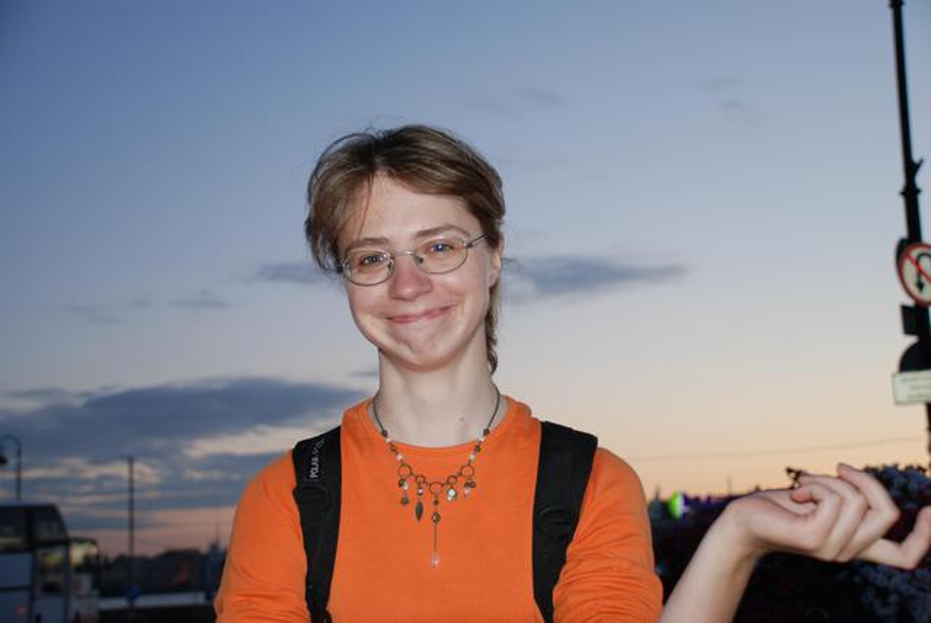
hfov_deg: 37.8
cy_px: 312
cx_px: 466
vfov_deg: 25.8
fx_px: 1359
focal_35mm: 52
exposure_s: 1/60
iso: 160
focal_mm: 35
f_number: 4.5
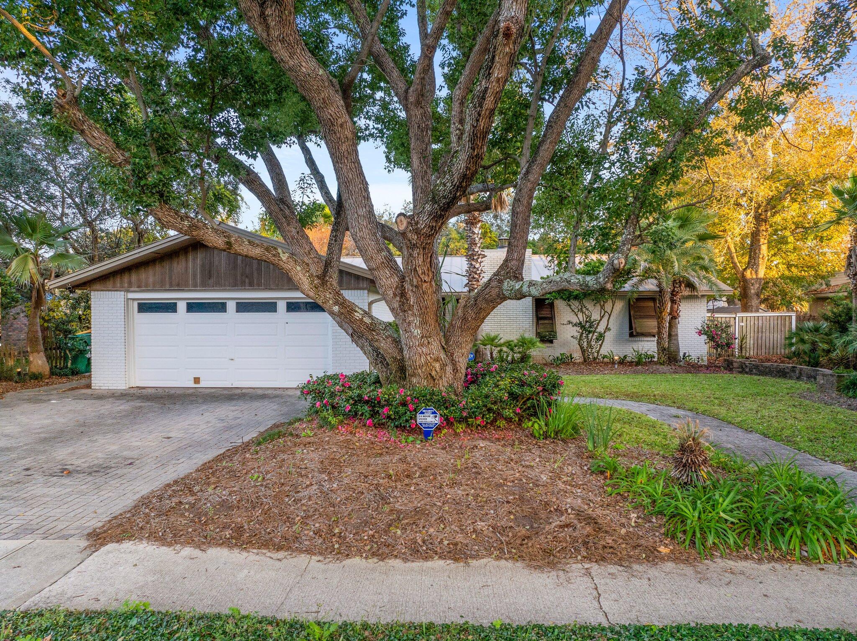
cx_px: 428
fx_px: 594
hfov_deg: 71.6
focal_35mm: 24
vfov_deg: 56.8
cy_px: 320
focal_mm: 12.29
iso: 260
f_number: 2.8
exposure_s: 1/160
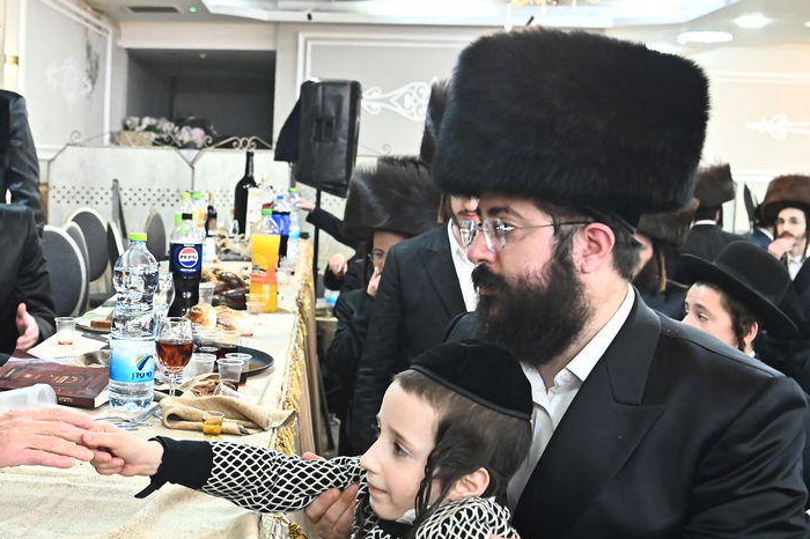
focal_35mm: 48
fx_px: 1079
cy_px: 275
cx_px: 168
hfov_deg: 39.6
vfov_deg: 28.0
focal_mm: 24
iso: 5000
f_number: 4.5
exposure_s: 1/200
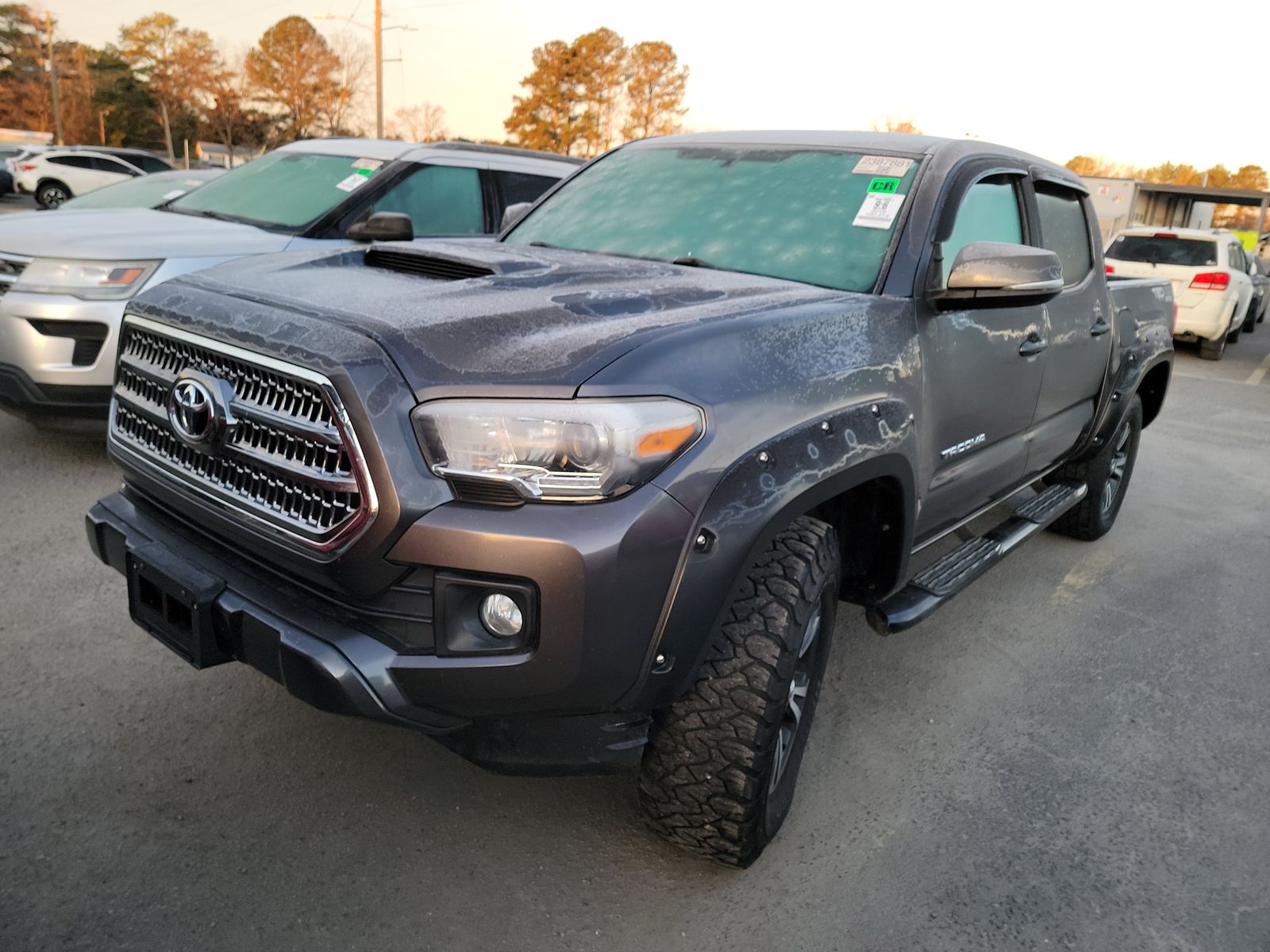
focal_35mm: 24
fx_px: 881
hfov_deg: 71.6
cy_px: 476
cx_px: 635
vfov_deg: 56.8
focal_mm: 6.7
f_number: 1.8
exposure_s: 1/59
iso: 77
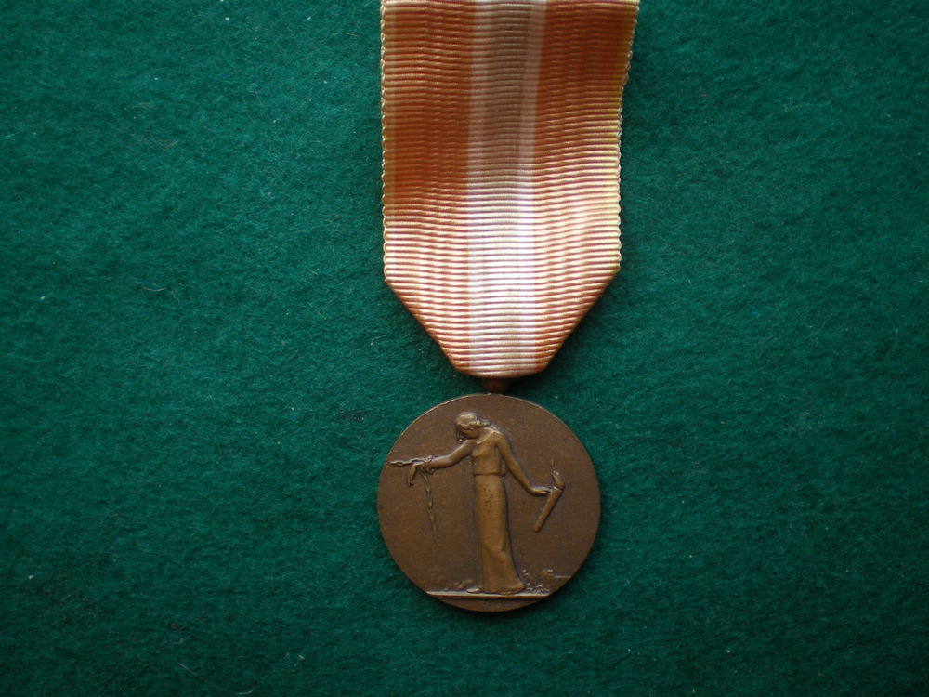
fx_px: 1020
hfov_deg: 49.0
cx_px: 464
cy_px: 348
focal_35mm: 38
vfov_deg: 37.7
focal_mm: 6.3
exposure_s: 1/50
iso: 80
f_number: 3.1
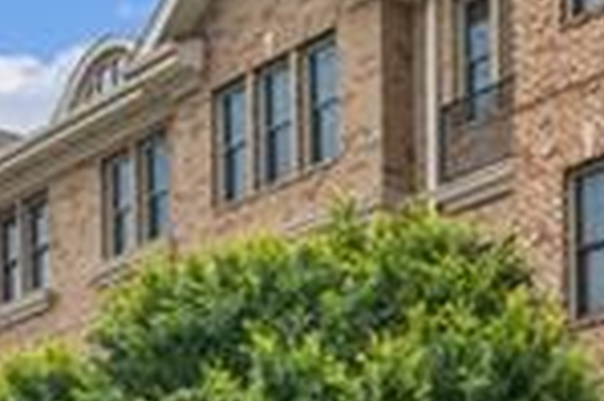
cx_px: 373
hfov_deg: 18.6
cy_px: 824
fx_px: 1844
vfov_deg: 11.2
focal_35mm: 110
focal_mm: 16
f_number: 11
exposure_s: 1/100
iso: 125
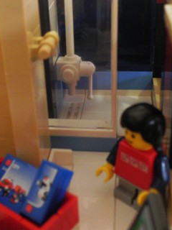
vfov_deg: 36.3
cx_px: 75
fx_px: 345
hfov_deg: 28.0
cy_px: 69
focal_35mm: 52
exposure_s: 1/15
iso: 160
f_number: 2.8
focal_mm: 4.7
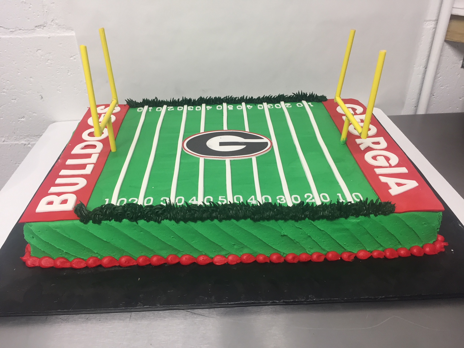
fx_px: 389
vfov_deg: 48.2
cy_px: 174
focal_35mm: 29
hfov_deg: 61.7
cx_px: 232
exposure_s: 1/30
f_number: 2.2
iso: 64
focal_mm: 4.15
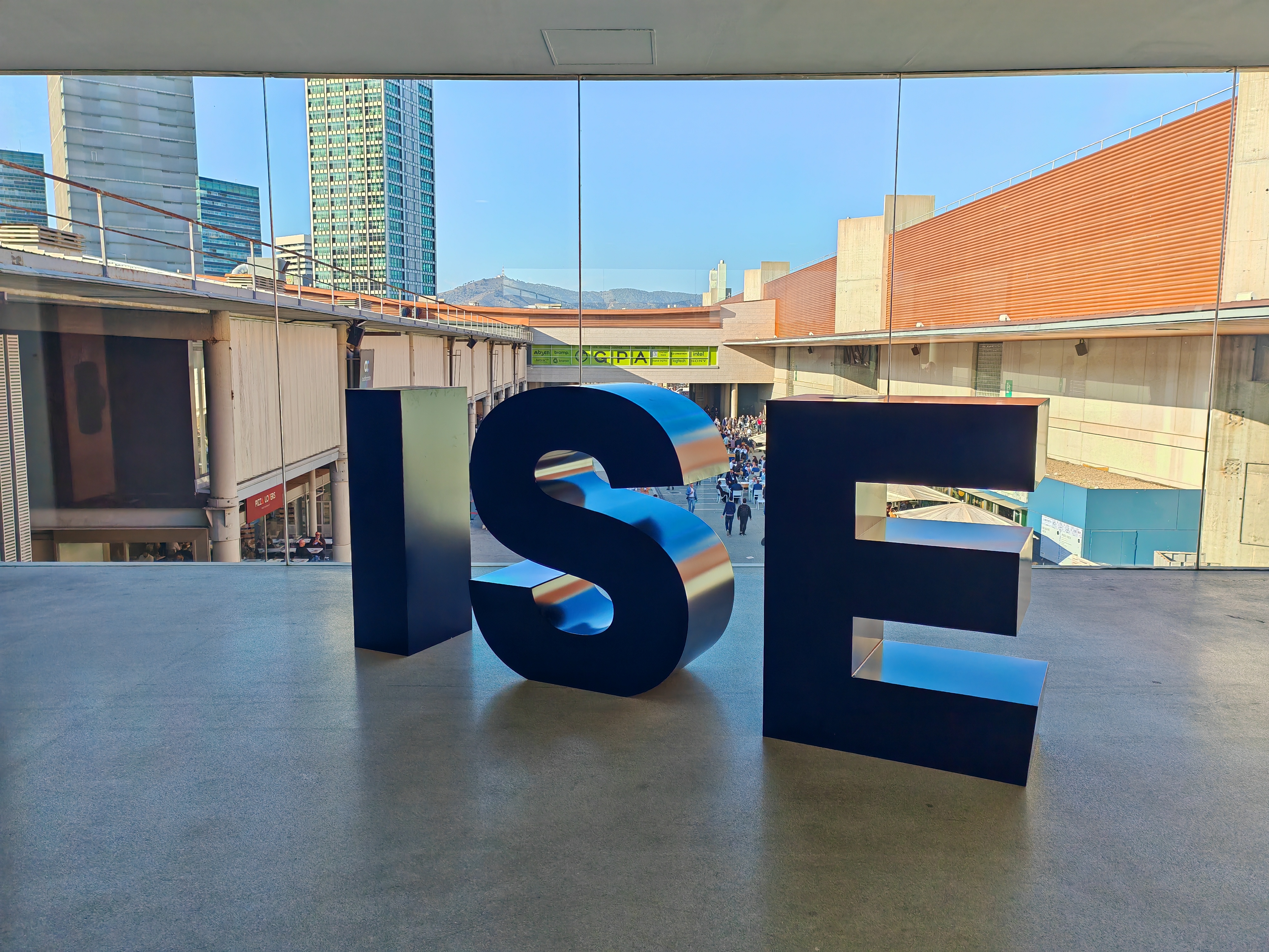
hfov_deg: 65.3
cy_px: 476
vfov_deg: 51.4
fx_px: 990
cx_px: 634
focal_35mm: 27
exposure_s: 1/540
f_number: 1.9
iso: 50
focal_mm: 5.52
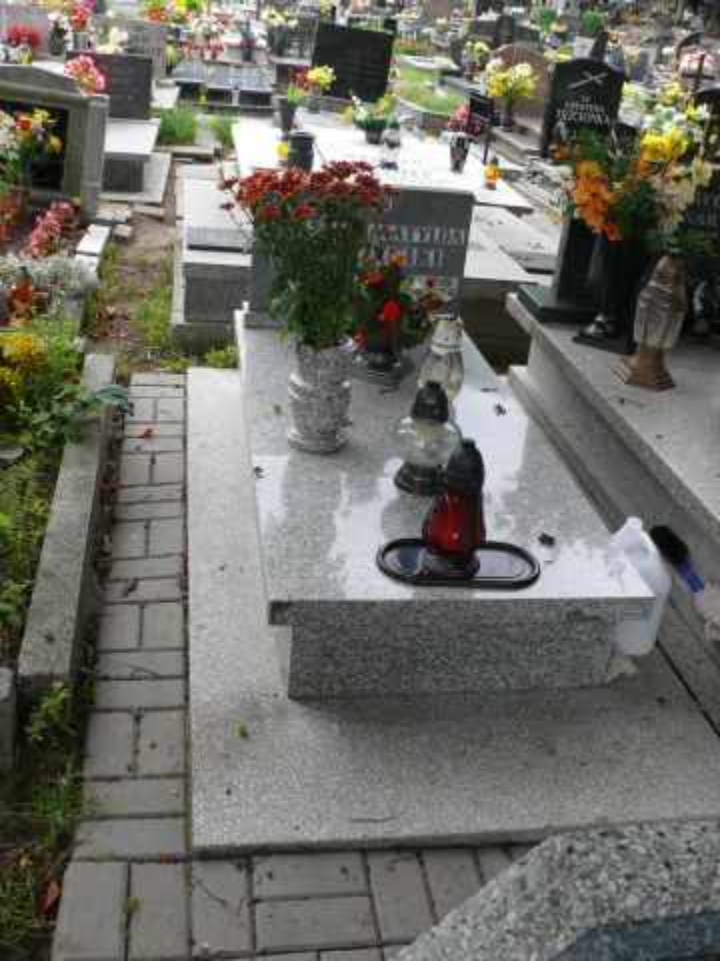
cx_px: 360
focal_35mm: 35
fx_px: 971
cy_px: 480
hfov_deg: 40.7
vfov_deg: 52.6
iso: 100
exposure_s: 1/100
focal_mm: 7.4
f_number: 3.6
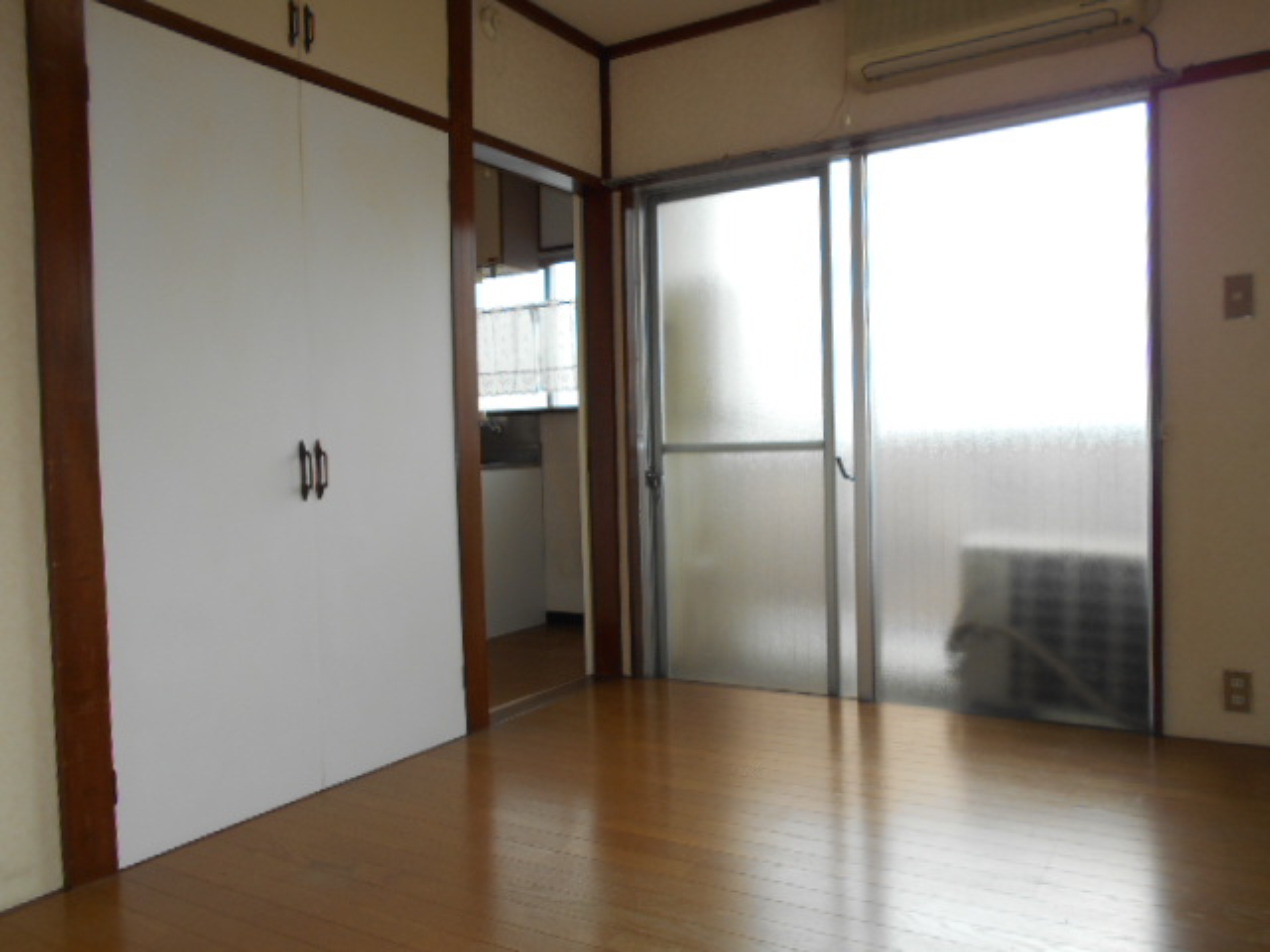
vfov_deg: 53.1
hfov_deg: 67.3
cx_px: 635
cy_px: 476
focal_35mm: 26
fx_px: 954
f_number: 3.2
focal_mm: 4.6
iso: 80
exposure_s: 1/200
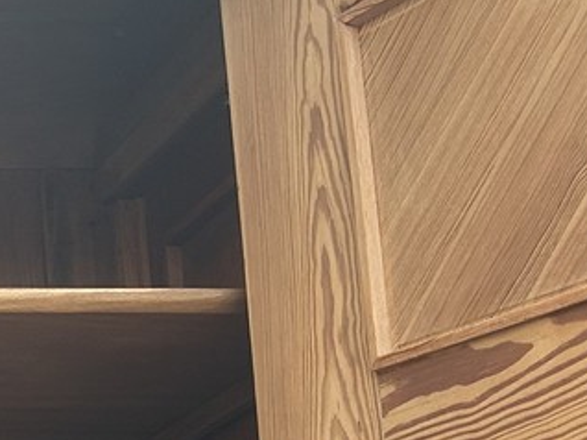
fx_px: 2220
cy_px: 451
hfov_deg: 12.3
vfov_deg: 11.2
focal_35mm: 131
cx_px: -773
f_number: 1.5
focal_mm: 5.7
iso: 50
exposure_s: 1/163
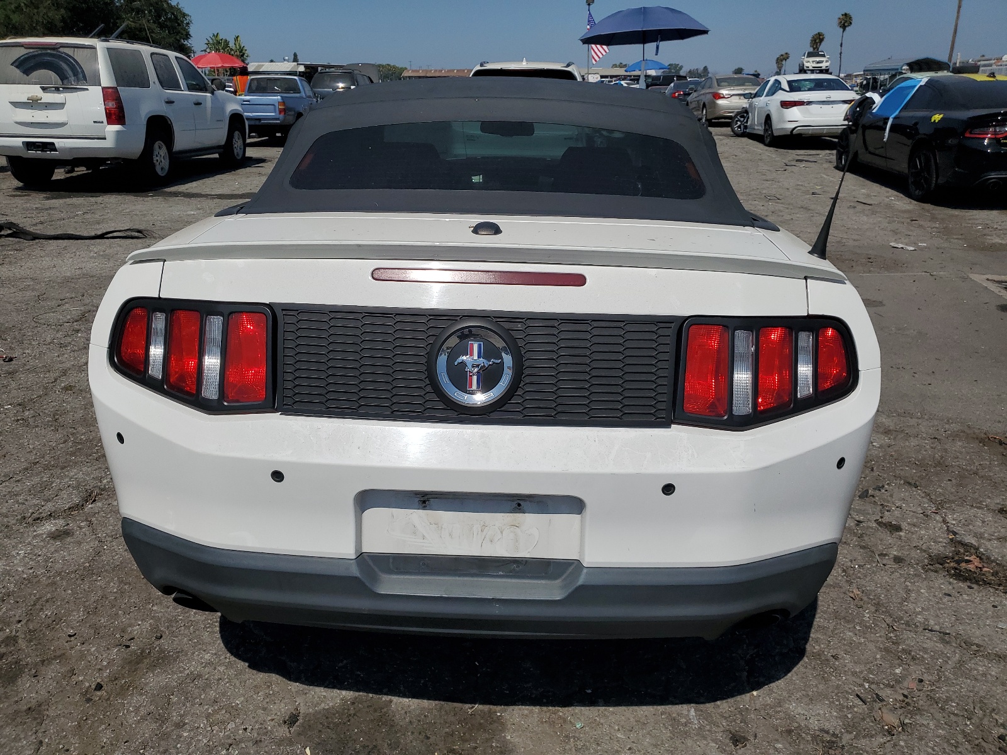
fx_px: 756
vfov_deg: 53.1
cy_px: 378
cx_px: 504
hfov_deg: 67.3
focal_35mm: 26
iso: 50
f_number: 1.5
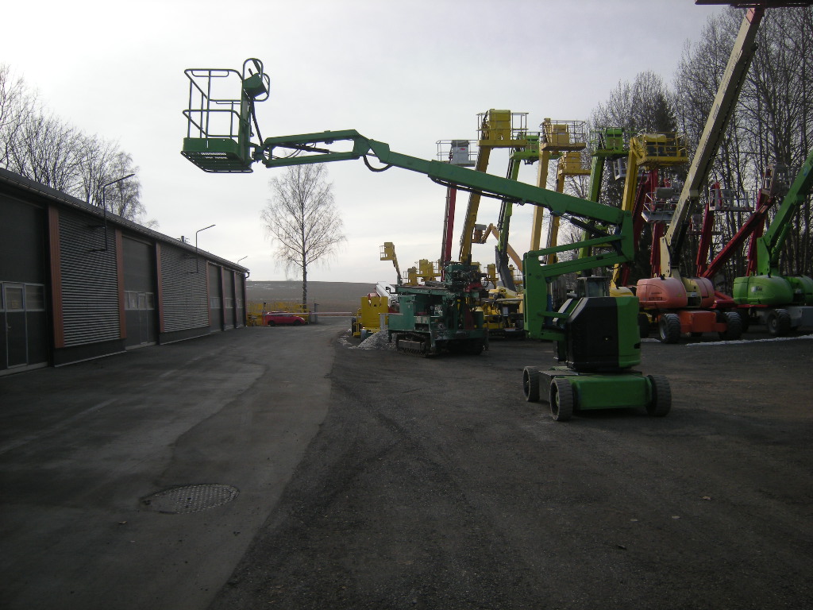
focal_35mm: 28
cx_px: 406
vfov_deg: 49.7
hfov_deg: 63.4
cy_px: 305
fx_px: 658
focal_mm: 4.7
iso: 64
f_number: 5.6
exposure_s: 1/206
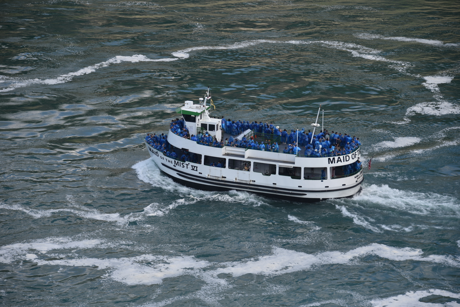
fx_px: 1725
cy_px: 154
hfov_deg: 15.2
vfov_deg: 10.2
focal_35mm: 135
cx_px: 230
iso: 100
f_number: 6.3
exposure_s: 1/320
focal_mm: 135
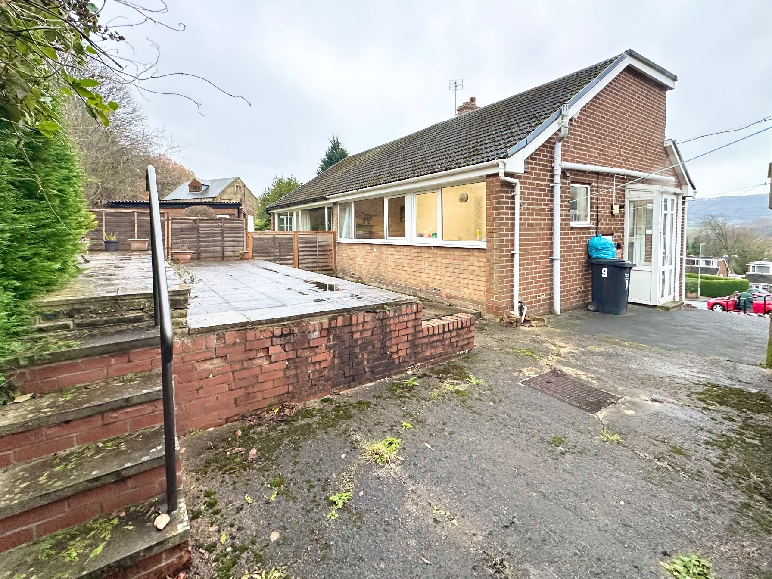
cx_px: 370
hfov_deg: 94.4
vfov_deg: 77.7
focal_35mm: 16
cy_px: 249
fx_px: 357
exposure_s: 1/99
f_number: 2.2
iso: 200
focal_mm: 2.22
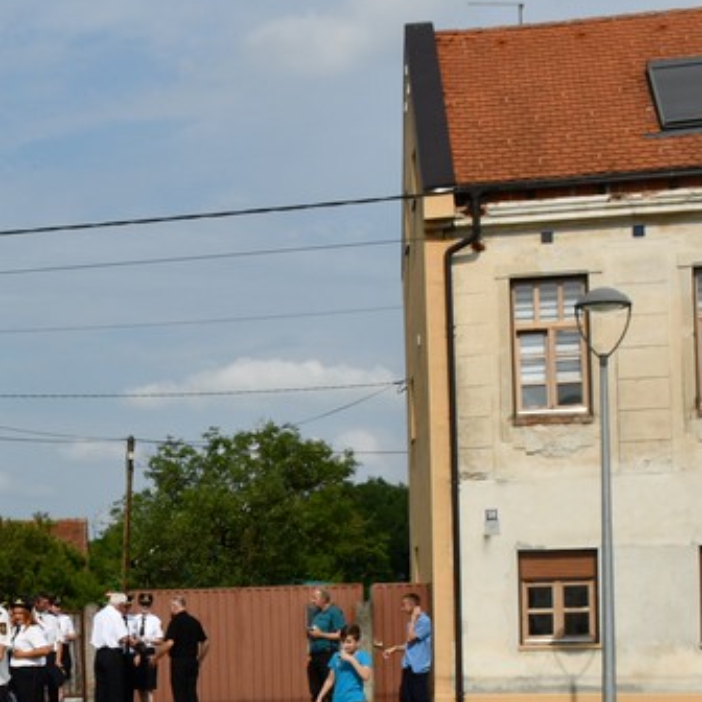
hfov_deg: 23.2
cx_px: -67
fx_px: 1606
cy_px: 617
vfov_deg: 24.0
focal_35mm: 70
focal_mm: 18
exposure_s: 1/500
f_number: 11
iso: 100
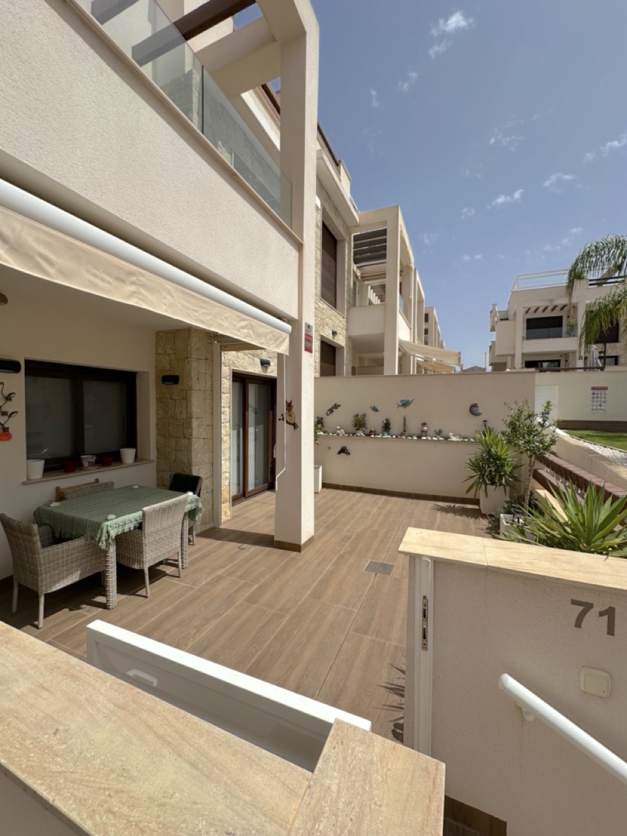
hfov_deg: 85.7
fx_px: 338
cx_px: 314
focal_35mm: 14
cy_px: 418
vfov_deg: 102.1
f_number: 2.2
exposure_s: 1/3509
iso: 50
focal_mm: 2.22
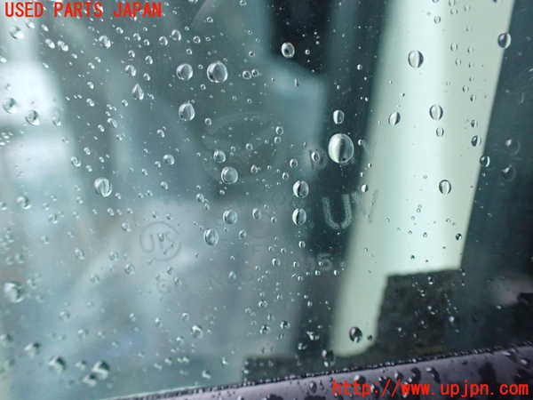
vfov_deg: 46.8
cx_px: 266
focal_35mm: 30
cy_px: 200
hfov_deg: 60.0
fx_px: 462
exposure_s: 1/125
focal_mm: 5.4
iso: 640
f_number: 2.3
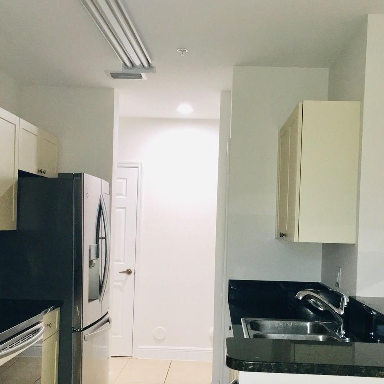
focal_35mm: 43
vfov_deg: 39.0
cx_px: 199
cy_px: 235
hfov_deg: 39.2
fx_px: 540
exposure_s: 1/30
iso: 125
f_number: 2.2
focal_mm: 4.15
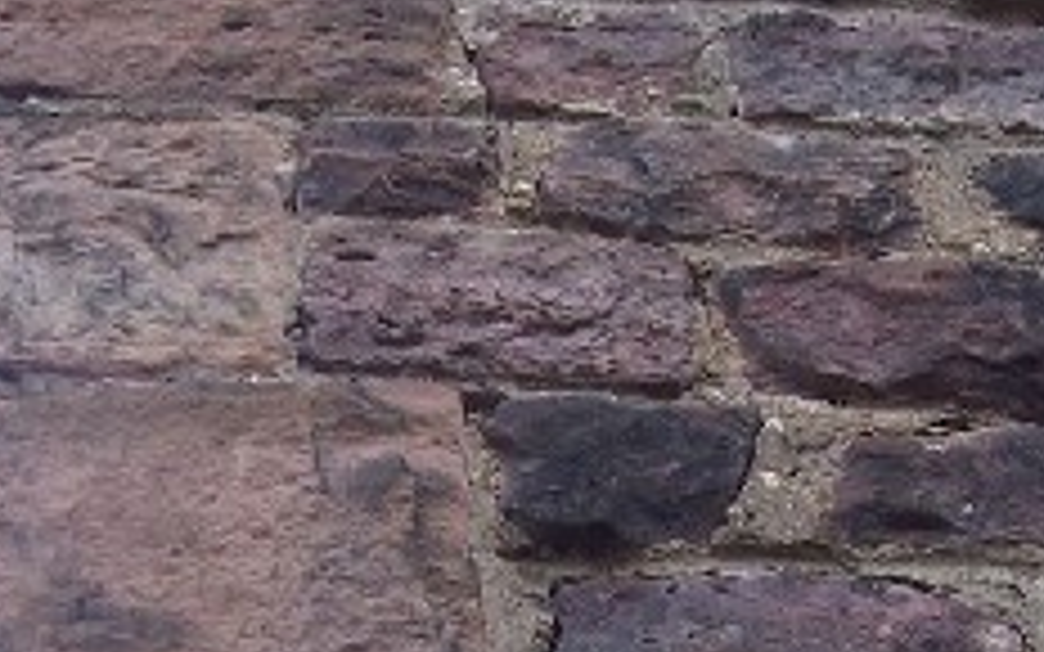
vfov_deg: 14.4
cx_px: 482
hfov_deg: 23.0
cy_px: 609
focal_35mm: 90
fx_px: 2561
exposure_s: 1/90
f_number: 2.7
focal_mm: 5.6
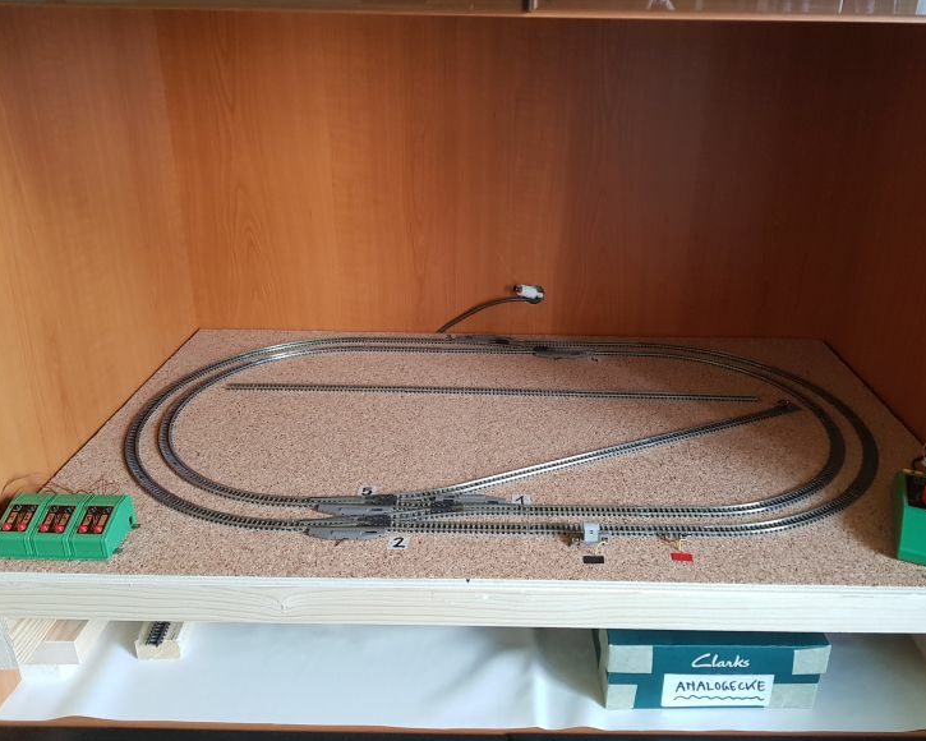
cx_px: 506
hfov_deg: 62.1
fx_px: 767
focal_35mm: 28
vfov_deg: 51.5
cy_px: 360
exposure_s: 1/33
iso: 200
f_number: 1.7
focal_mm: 4.2
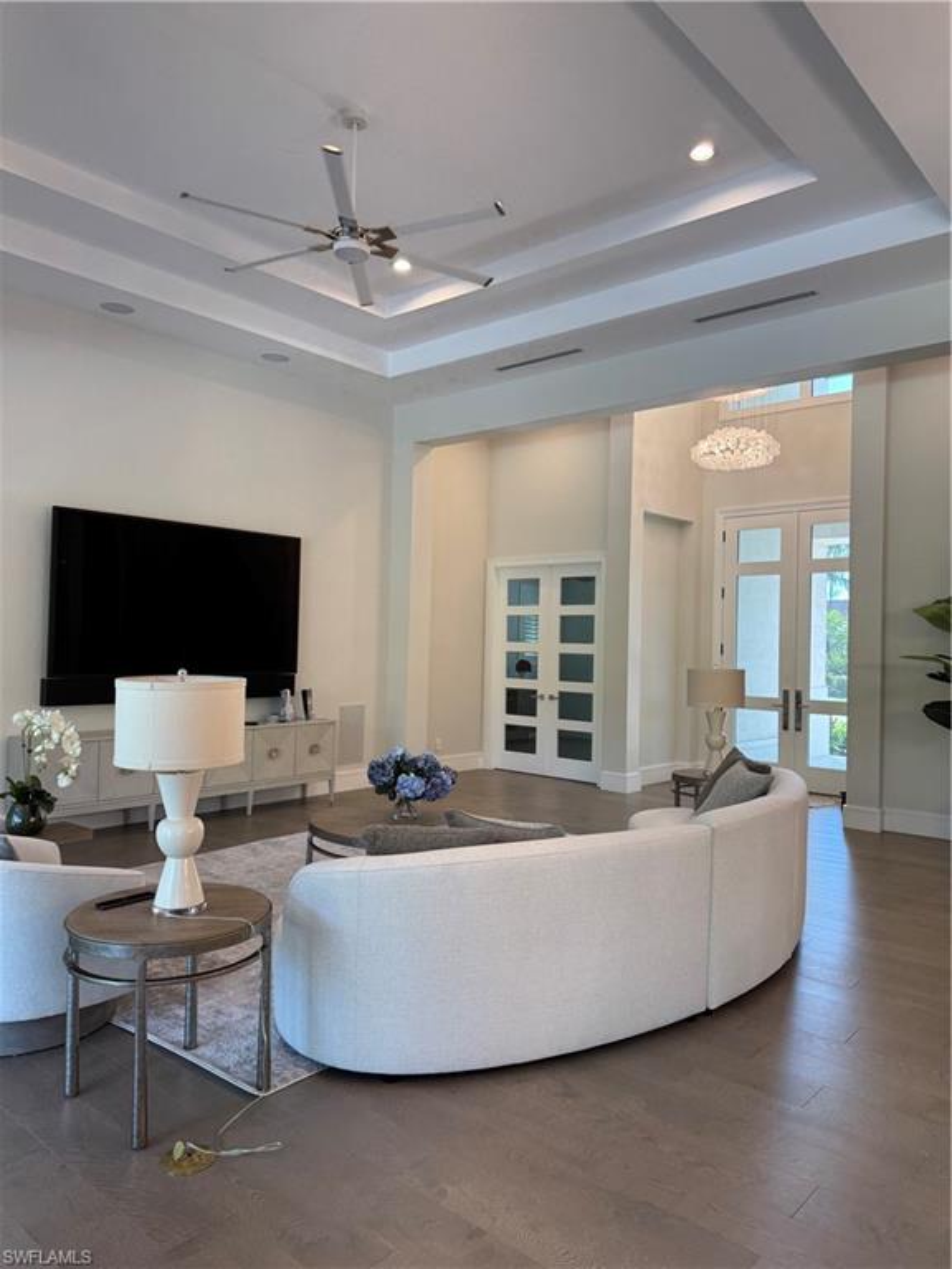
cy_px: 634
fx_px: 880
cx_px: 476
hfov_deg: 56.8
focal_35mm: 24
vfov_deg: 71.6
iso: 64
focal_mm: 6.76
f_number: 1.78
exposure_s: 1/120
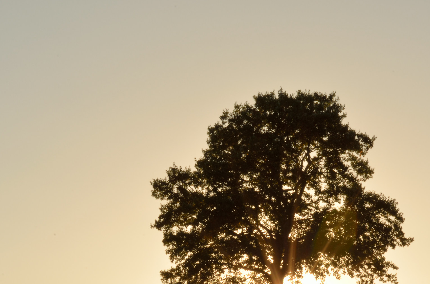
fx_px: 1547
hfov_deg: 15.8
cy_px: 220
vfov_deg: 10.5
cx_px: 324
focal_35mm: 130
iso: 100
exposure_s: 1/25
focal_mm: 55
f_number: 36
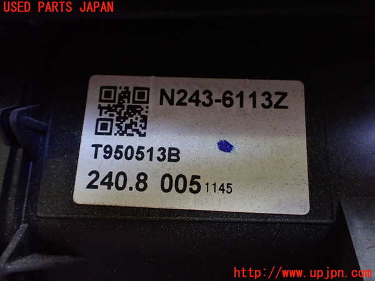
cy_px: 140
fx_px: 325
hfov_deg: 60.0
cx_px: 188
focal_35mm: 30
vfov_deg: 46.8
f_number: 2.3
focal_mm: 5.4
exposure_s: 1/60
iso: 800
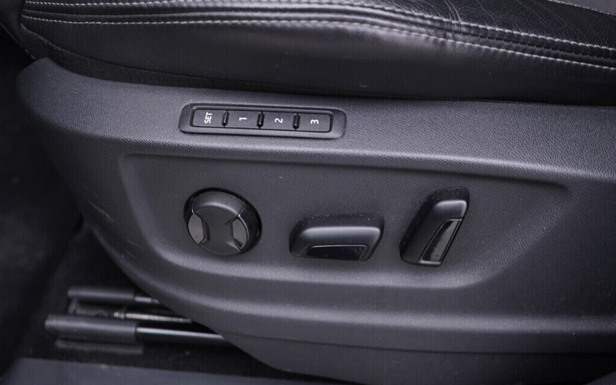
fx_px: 621
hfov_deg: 52.7
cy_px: 199
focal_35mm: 37
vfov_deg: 34.4
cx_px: 309
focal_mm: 24
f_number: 2.8
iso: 200
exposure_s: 1/40
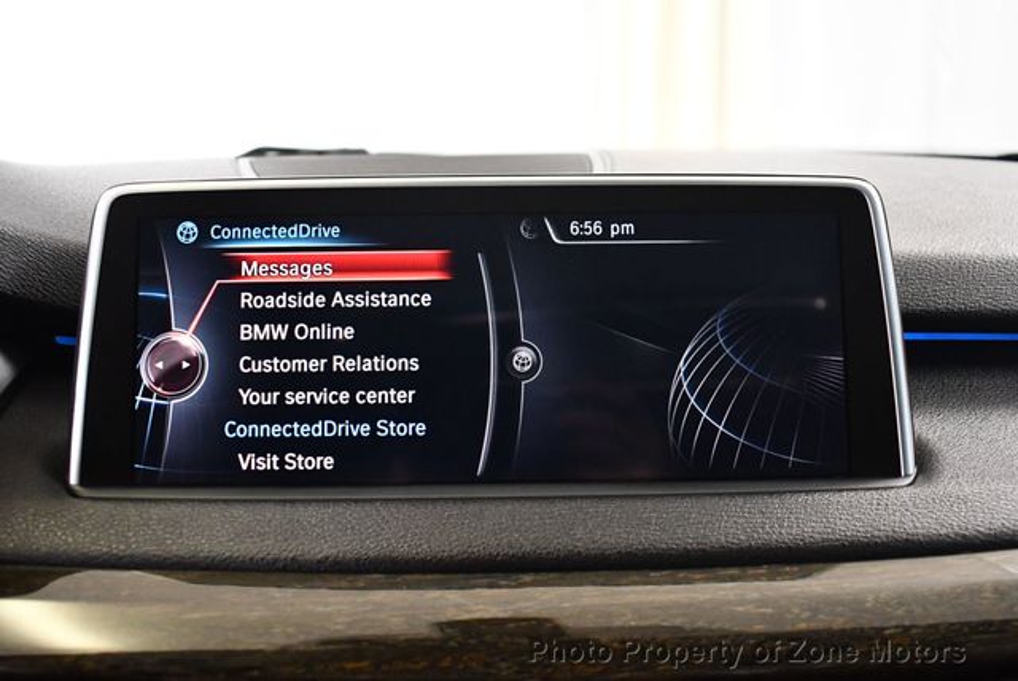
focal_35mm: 36
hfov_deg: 53.1
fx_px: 1019
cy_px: 340
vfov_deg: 36.9
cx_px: 509
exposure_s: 1/100
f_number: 3.5
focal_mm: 18
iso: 3200
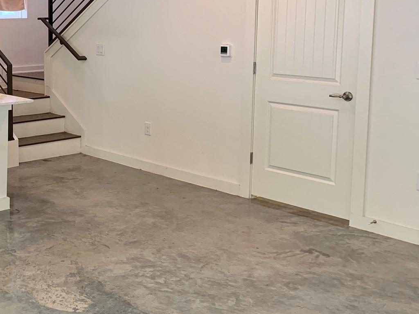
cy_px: 87
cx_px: 7
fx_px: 629
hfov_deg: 33.8
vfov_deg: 27.7
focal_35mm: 52
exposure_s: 1/60
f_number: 1.8
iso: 80
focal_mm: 4.25
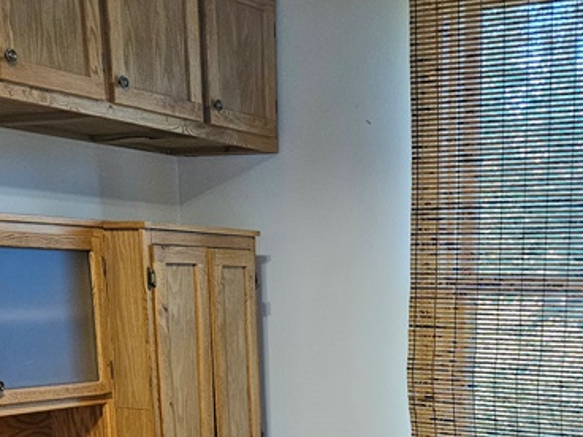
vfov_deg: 21.0
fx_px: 1078
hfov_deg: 29.7
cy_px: 557
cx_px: 453
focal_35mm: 64
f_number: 1.8
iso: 500
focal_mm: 5.4
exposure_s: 1/120
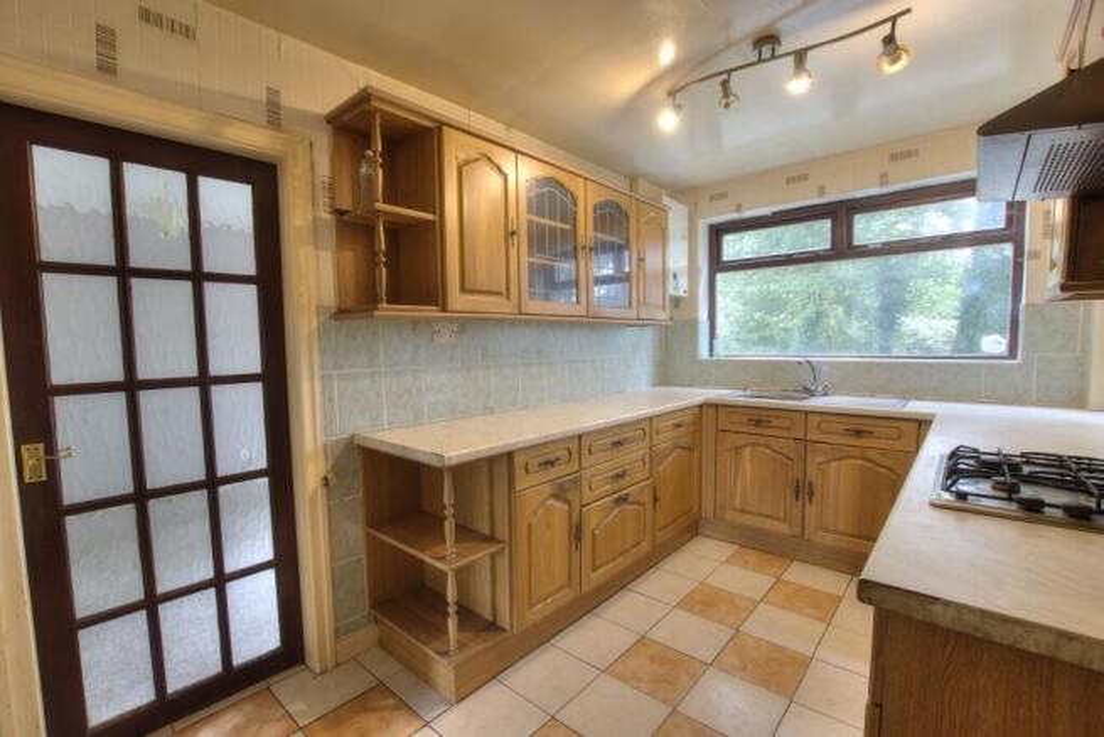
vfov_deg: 77.4
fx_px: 460
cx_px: 552
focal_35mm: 15
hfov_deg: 100.4
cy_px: 368
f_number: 8
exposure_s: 1/5
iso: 400
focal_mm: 10
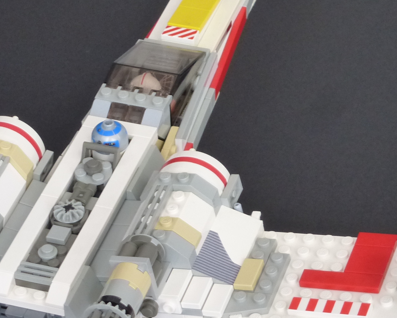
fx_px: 1892
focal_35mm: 161
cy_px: 191
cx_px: 122
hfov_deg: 12.0
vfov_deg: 9.6
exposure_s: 1/10
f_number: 4.7
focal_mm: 13.6
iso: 400
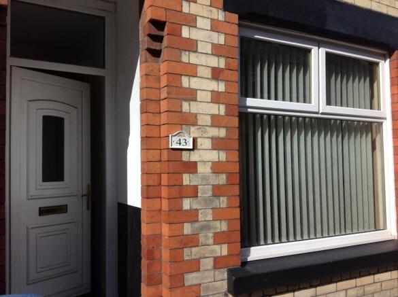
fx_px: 402
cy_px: 148
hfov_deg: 52.7
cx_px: 199
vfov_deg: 40.6
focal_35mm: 35
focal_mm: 4.28
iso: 50
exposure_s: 1/2747
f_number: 2.4
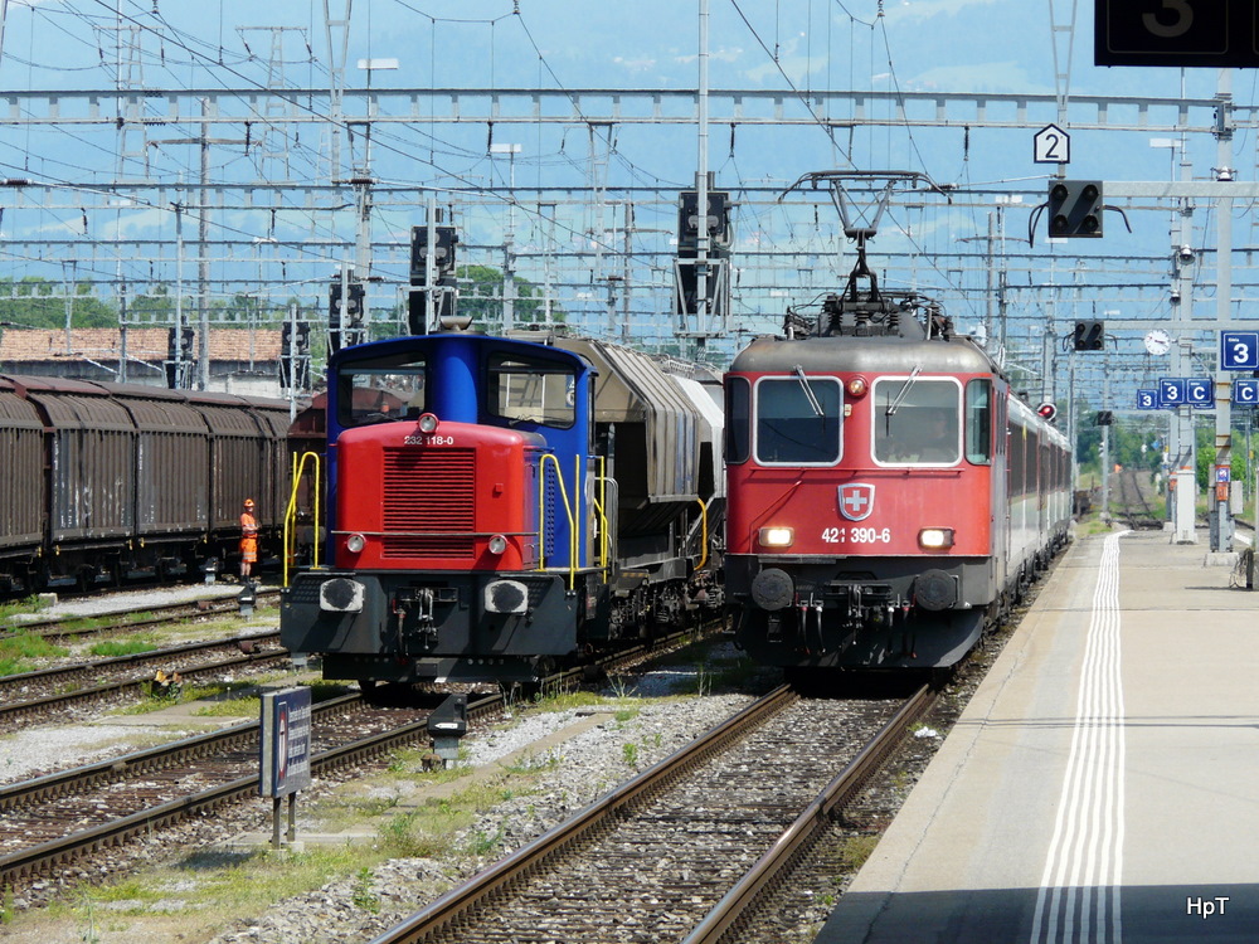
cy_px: 472
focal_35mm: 257
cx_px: 630
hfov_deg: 7.7
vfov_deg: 5.8
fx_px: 9347
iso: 100
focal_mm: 42.2
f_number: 5.6
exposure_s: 1/320
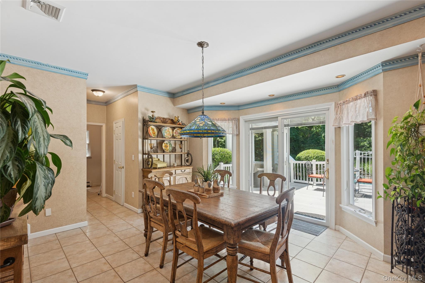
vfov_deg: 73.8
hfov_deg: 96.7
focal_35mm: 16
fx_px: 189
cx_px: 212
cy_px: 142
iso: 200
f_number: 9
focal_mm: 16
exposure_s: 1/20
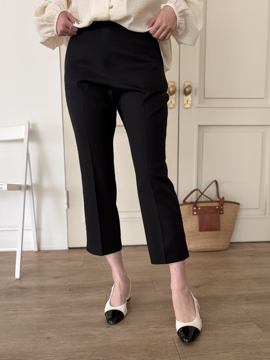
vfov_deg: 67.3
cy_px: 180
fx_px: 270
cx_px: 135
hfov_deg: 53.1
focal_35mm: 26
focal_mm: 5.96
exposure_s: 1/92
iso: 125
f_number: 1.6
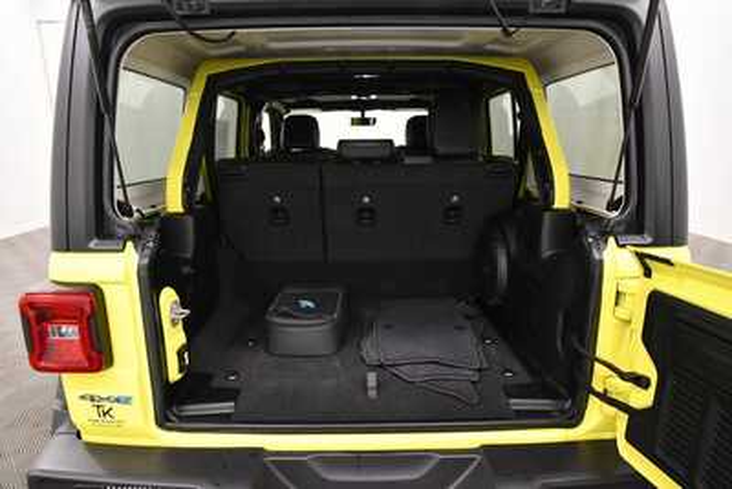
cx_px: 366
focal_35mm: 21
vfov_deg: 59.5
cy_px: 244
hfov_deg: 81.2
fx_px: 427
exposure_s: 1/125
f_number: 5
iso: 2000
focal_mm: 14
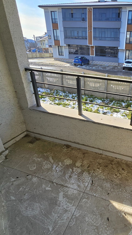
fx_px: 118
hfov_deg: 53.3
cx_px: 111
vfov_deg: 89.6
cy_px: 117
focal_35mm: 19
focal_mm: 2.2
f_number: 2.2
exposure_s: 1/1111
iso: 50
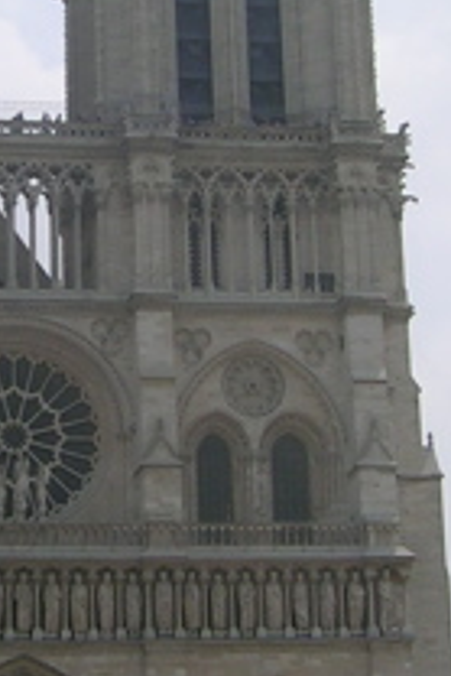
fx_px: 2101
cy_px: 270
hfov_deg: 12.1
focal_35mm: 112
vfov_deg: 18.2
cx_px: 16
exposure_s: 1/789
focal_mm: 5.4
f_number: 4.8
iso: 50
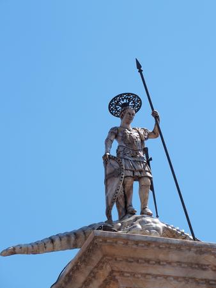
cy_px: 144
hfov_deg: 9.0
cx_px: 108
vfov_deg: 12.0
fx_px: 1371
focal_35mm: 165
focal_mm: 35
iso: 100
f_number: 4.5
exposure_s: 1/800
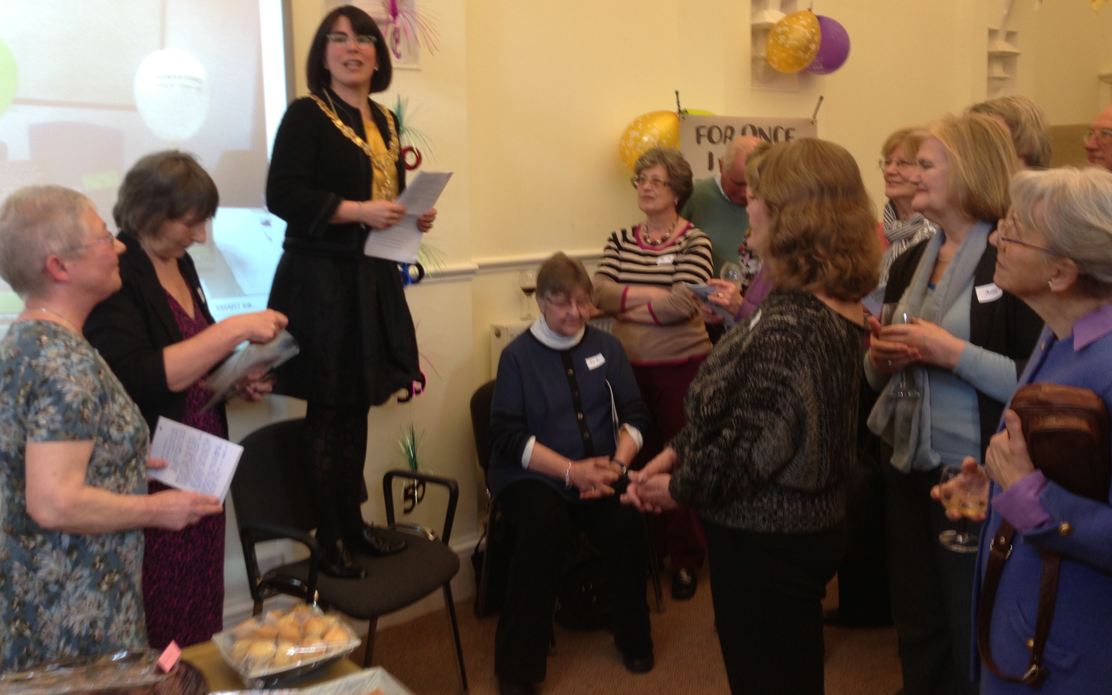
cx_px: 560
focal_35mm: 37
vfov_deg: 34.3
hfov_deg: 52.7
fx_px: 1121
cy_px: 285
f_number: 2.4
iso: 50
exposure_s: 1/24
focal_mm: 4.13
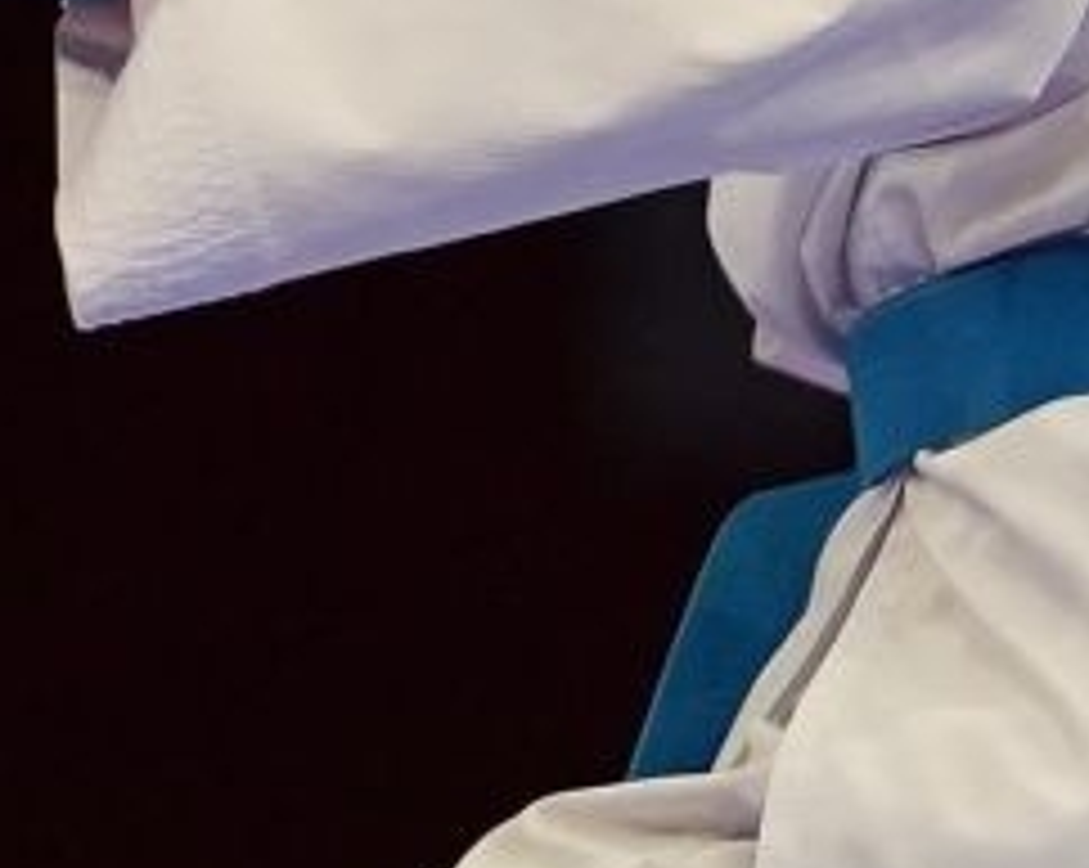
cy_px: -616
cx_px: -936
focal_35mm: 1615
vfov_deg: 1.0
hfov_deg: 1.2
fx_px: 51989
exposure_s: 1/1000
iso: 2000
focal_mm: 154
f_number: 2.8
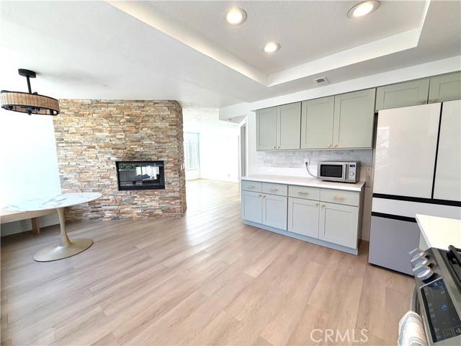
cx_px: 230
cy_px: 173
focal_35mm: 14
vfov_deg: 85.7
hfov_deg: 102.1
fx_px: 186
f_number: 2.2
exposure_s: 1/120
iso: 100
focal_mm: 2.22
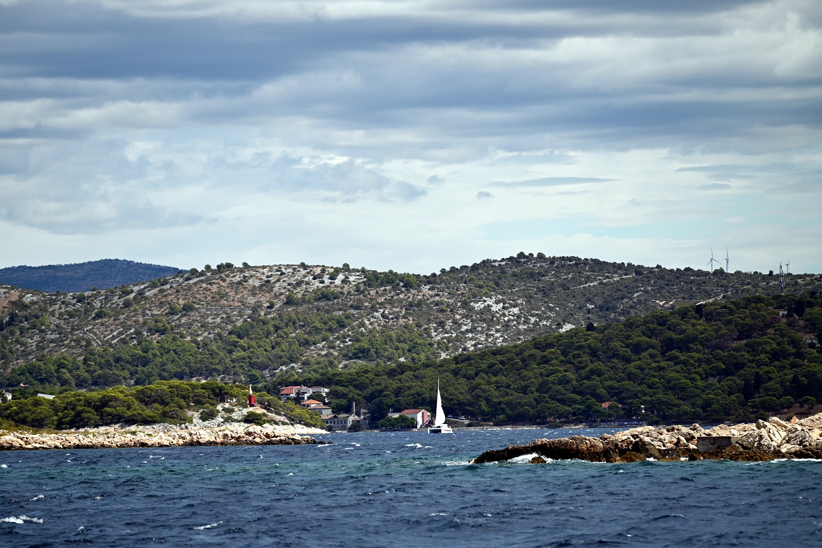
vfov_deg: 6.2
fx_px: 5024
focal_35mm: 220
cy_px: 274
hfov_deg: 9.4
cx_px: 411
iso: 110
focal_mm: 220
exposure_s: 1/1000
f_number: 5.6
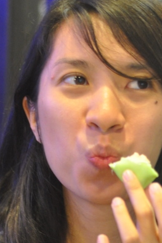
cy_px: 228
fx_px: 1313
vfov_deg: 10.5
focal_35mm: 194
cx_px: 108
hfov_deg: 7.1
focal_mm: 50
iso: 1250
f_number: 2.5
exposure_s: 1/25
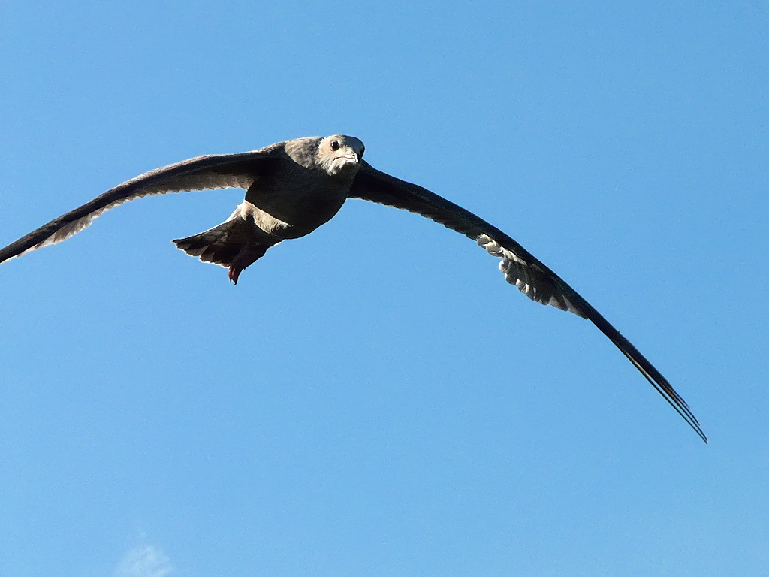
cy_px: 288
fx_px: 5132
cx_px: 384
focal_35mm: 231
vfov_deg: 6.4
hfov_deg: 8.6
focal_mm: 37.9
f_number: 6.3
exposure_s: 1/1000
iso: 100
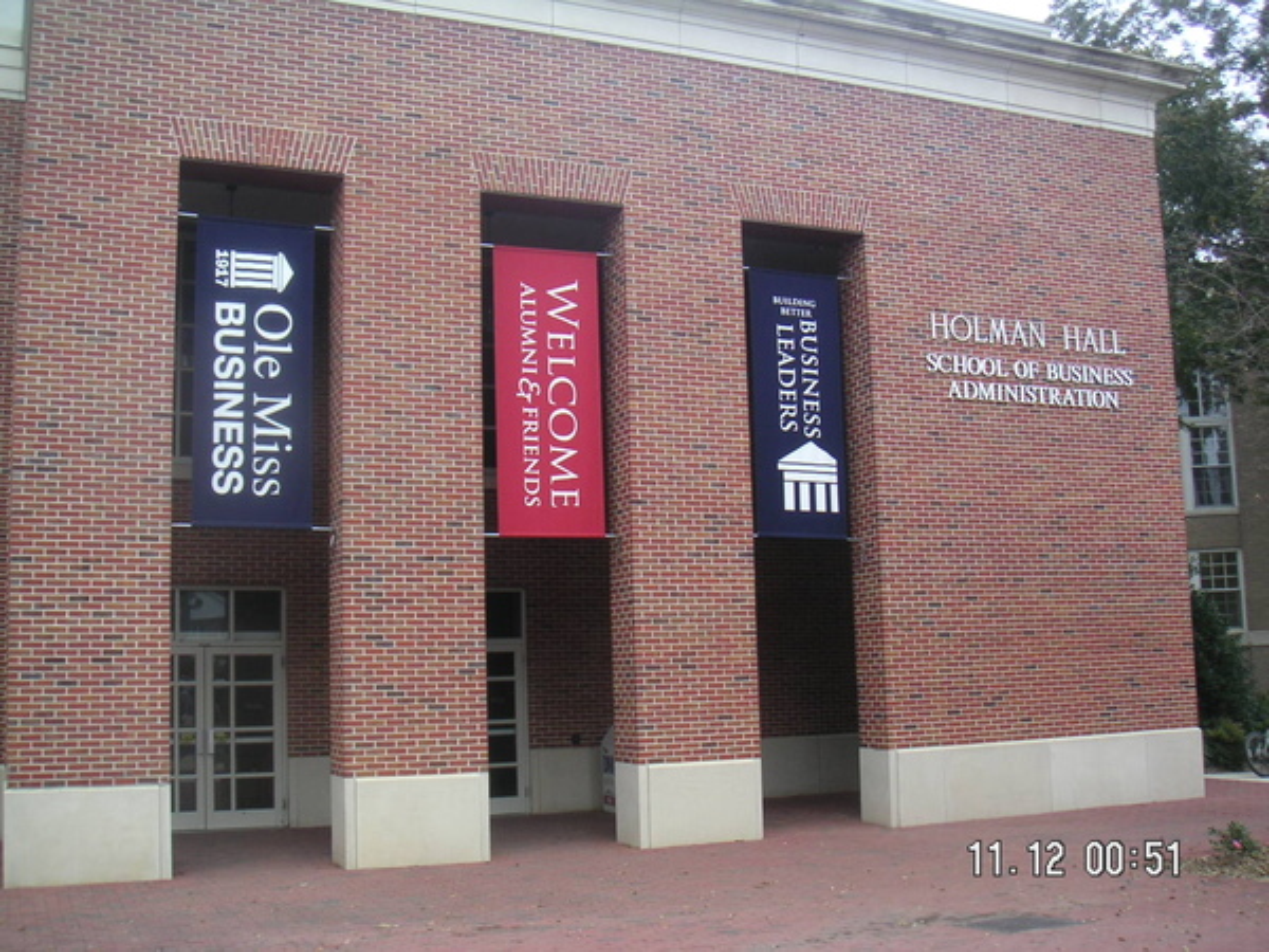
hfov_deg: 49.0
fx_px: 1393
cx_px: 634
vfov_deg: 37.7
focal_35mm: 38
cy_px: 476
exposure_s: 1/90
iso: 50
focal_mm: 6
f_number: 2.8
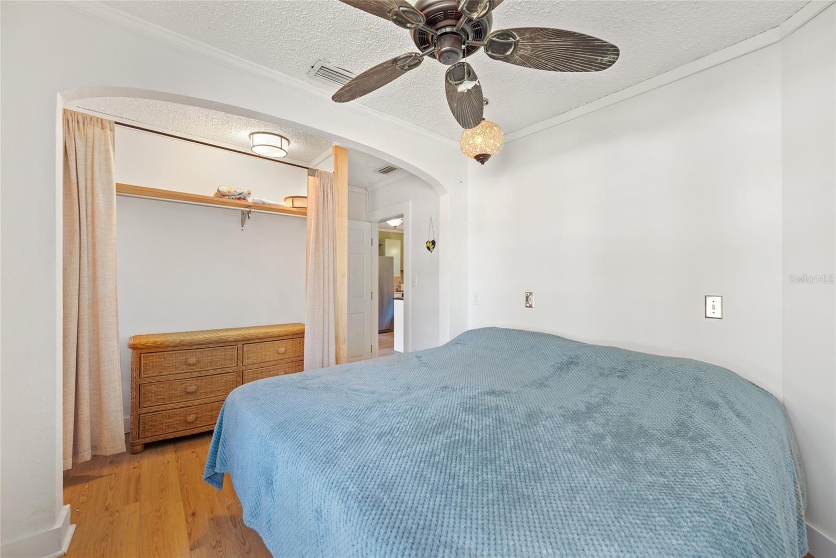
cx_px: 418
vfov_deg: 81.2
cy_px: 279
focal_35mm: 14
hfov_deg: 104.2
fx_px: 325
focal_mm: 14
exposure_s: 1/3
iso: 250
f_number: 6.3
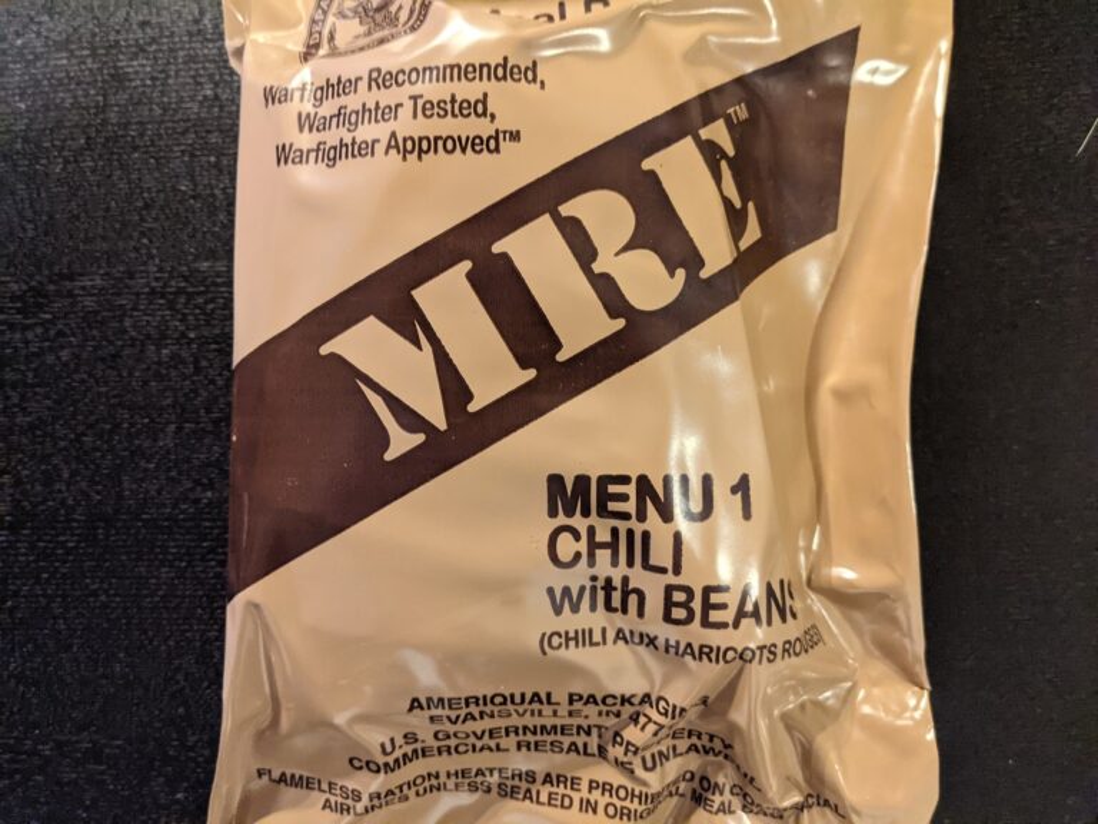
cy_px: 412
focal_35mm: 27
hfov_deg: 65.3
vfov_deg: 51.4
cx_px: 549
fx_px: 856
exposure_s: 1/12.5
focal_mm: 4.38
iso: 648
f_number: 1.73
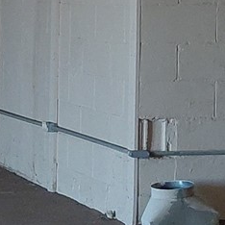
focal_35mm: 181
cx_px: -480
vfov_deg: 9.7
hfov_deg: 8.1
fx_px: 1331
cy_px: 83
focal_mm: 4.69
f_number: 1.8
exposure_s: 1/60
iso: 400
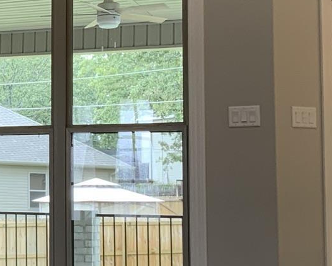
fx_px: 1081
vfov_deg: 14.0
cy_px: 126
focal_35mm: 110
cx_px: -149
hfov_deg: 16.1
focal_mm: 3
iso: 50
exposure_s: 1/60
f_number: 1.8
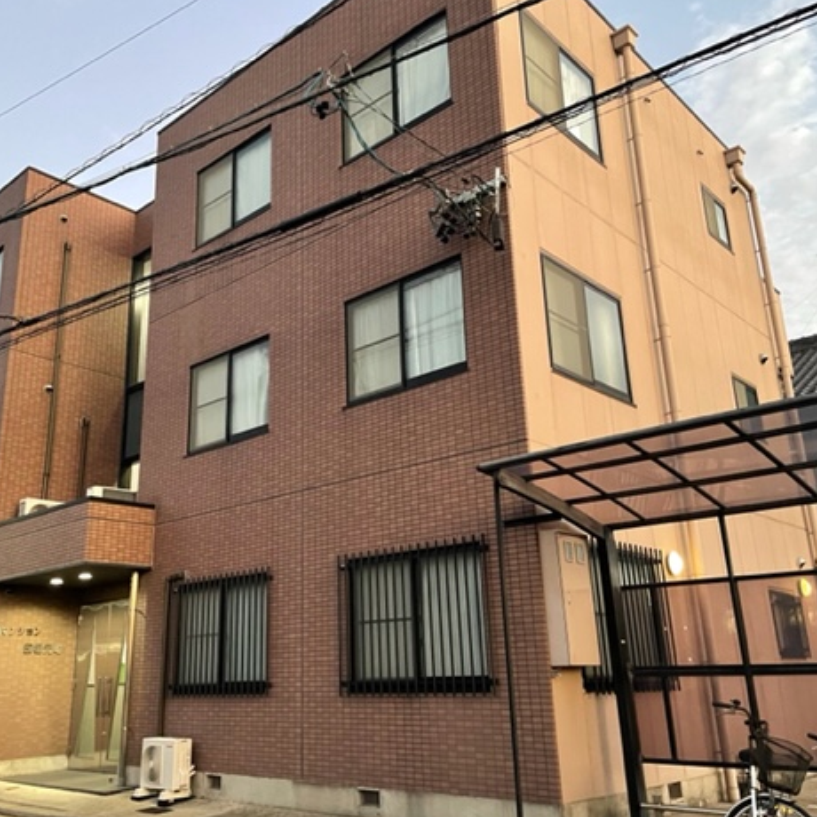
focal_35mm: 32
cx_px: 348
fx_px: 854
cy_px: 407
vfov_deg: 51.1
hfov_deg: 50.9
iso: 500
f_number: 1.6
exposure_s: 1/40
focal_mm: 4.2
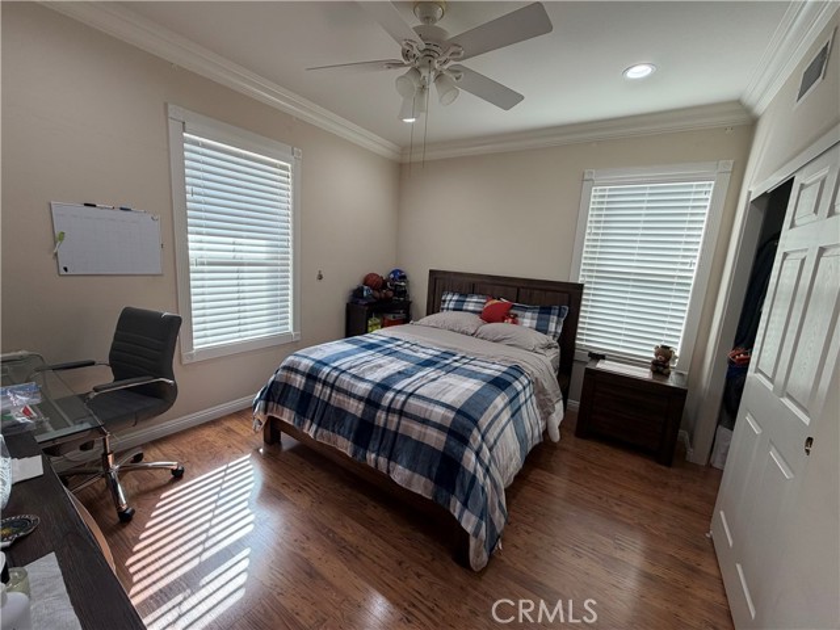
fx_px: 340
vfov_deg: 85.7
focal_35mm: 14
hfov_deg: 102.1
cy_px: 315
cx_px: 420
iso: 80
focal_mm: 2.22
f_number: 2.2
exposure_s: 1/120
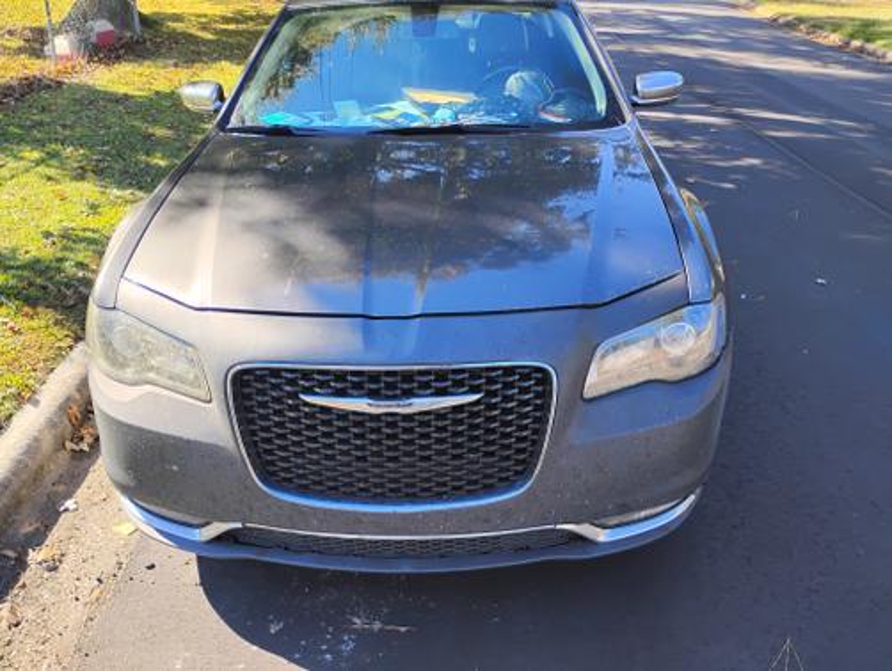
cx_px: 446
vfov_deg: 49.9
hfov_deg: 63.4
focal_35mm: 28
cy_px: 336
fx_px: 723
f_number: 1.8
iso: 108
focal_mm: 4.26
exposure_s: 1/120
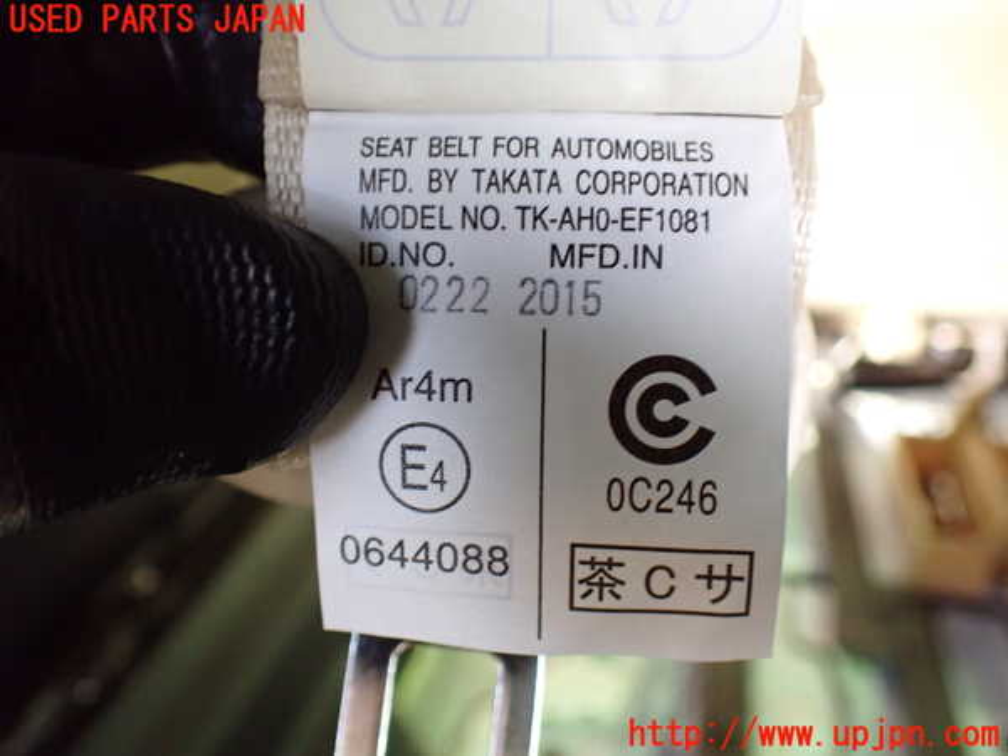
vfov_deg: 46.8
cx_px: 504
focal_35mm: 30
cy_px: 378
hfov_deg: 60.0
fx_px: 874
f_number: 2.3
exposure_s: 1/30
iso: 800
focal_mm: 5.4
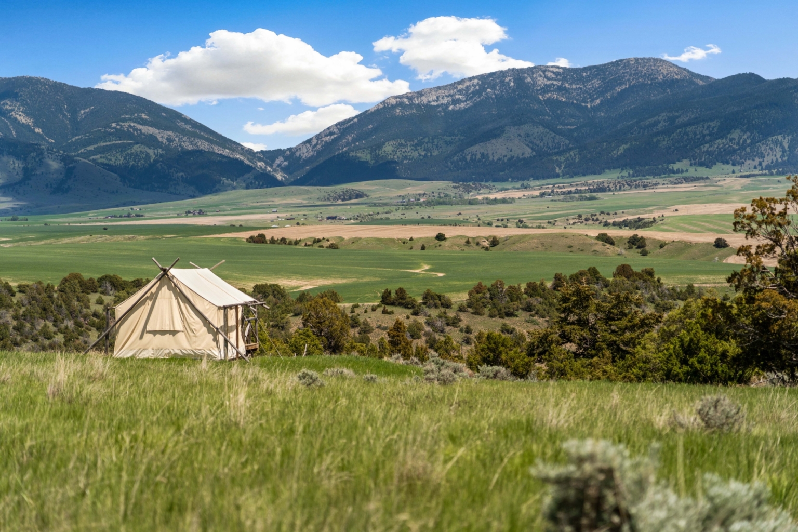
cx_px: 399
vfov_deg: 13.7
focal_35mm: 100
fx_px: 2216
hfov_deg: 20.4
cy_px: 266
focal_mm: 100
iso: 200
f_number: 4
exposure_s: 1/3200
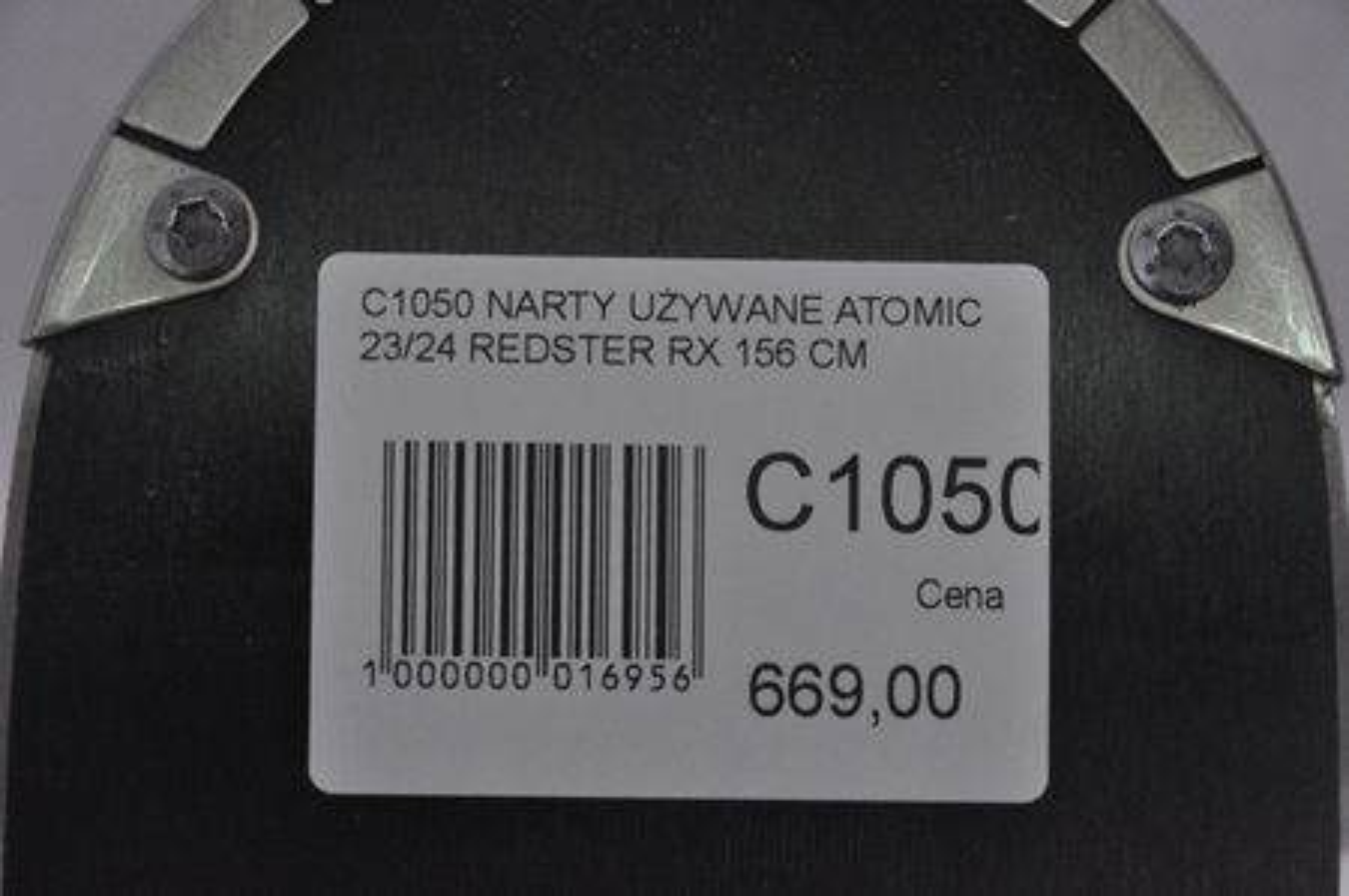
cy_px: 448
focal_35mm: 158
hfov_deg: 13.1
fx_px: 5895
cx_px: 674
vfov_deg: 8.7
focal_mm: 105
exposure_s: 1/125
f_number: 9.5
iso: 3200
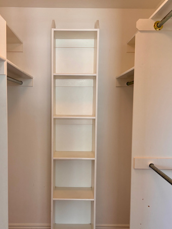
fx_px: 285
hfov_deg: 33.5
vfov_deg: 43.8
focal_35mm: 43
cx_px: 74
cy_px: 129
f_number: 1.6
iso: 100
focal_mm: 5.96
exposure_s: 1/60
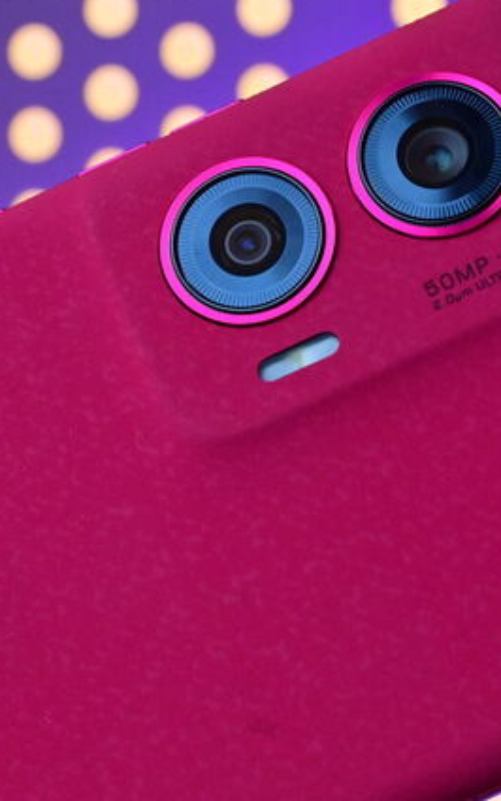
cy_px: 273
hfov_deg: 13.1
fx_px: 2186
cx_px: 337
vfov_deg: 20.7
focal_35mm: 100
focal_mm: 29
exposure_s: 1/80
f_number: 13
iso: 640
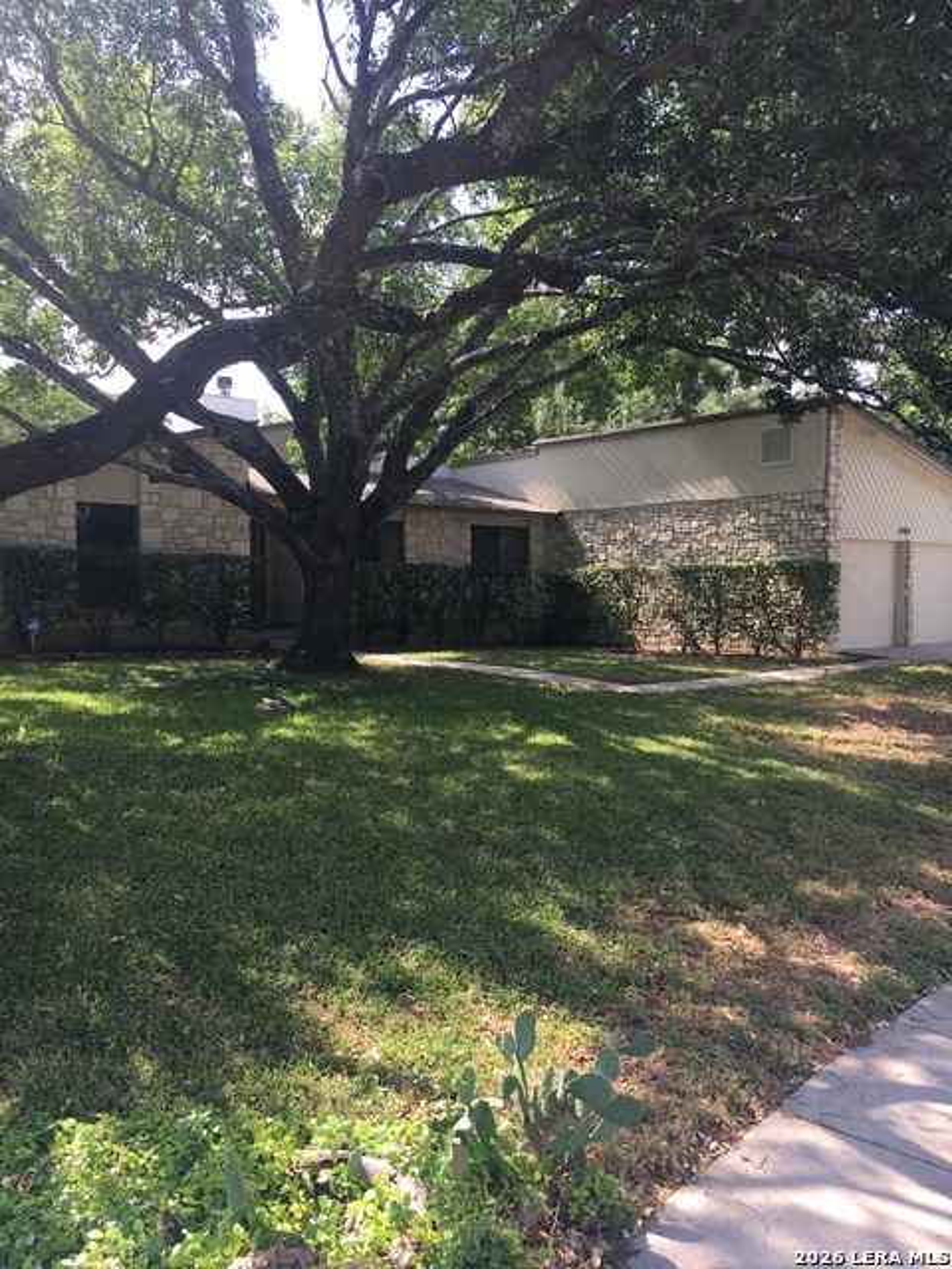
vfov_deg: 61.7
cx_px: 476
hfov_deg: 48.2
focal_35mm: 29
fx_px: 1063
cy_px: 634
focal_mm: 4.15
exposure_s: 1/248
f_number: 2.2
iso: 25
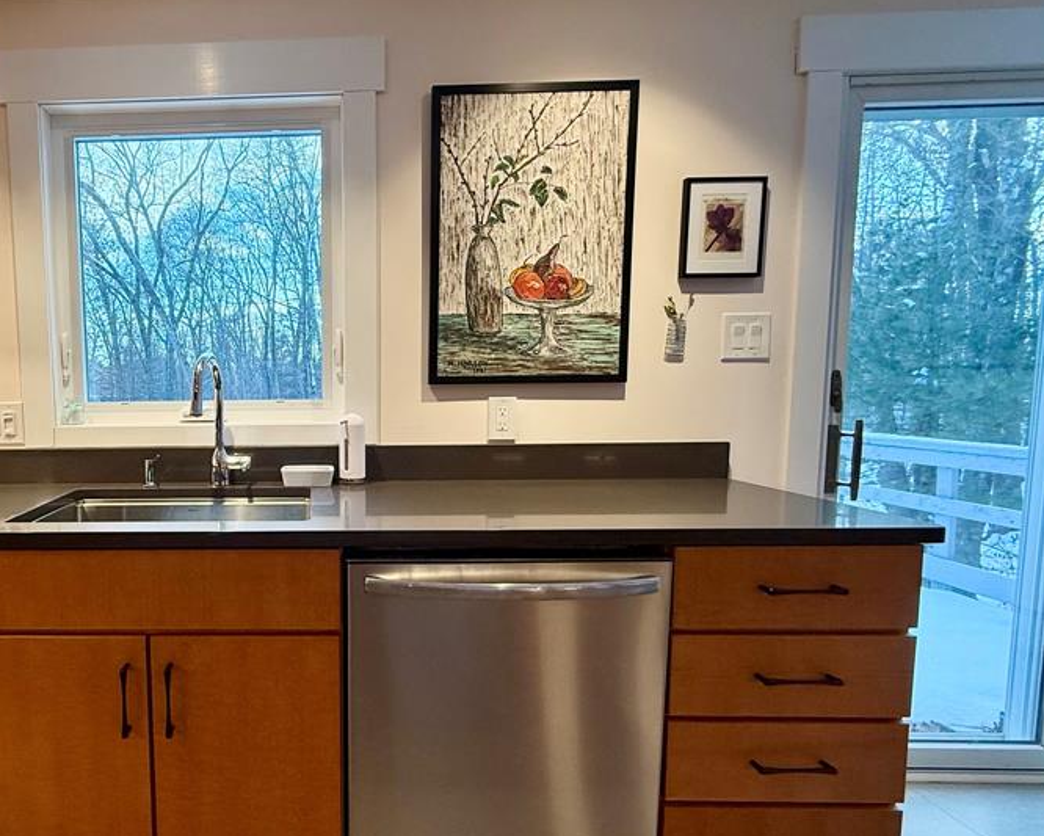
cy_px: 444
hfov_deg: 73.3
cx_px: 288
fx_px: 649
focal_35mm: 21
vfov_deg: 65.5
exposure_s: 1/120
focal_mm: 2.22
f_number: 2.2
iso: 160
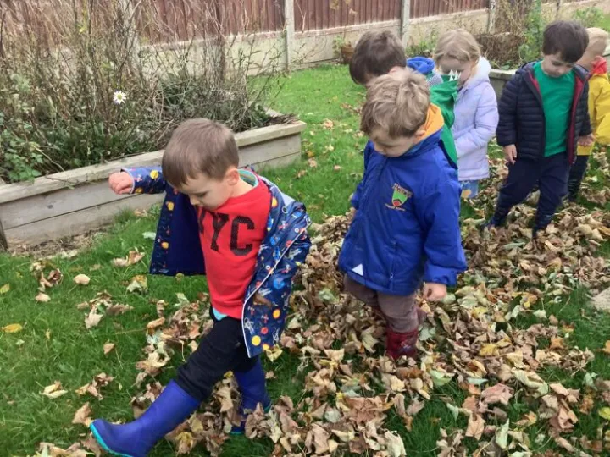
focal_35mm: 31
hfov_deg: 58.4
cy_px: 228
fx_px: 546
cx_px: 305
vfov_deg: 45.4
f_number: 2.4
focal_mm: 3.3
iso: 25
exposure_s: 1/139
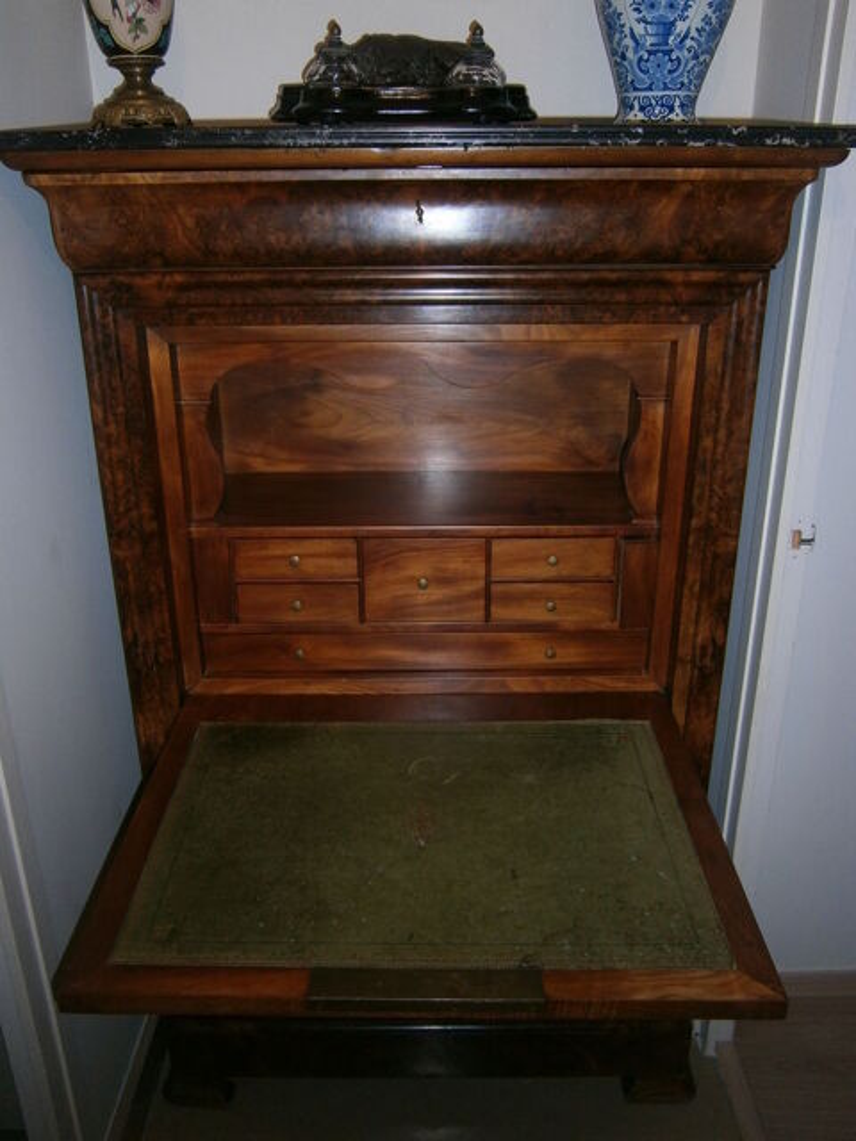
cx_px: 428
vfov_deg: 58.4
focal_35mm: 31
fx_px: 1022
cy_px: 570
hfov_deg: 45.4
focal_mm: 5.5
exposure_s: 1/30
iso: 125
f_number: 2.9
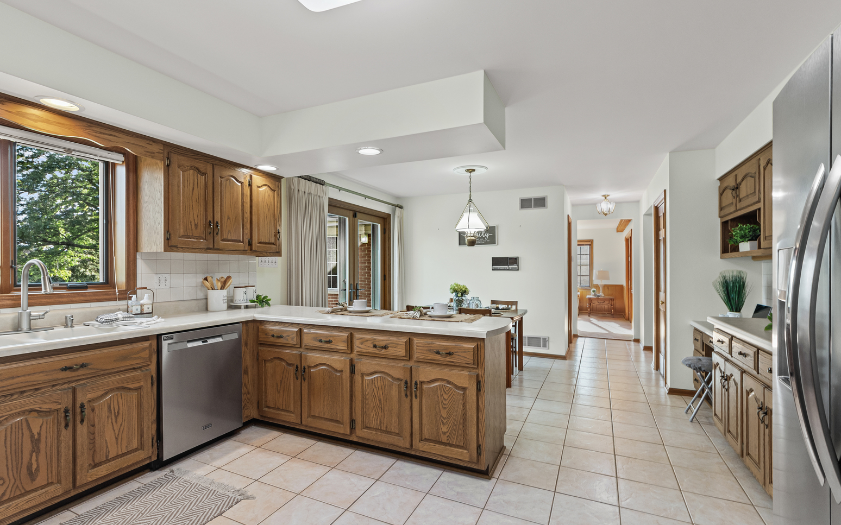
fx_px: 367
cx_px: 410
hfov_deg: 97.8
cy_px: 276
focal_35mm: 16
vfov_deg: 71.2
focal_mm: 10
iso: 250
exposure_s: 1/8
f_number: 8
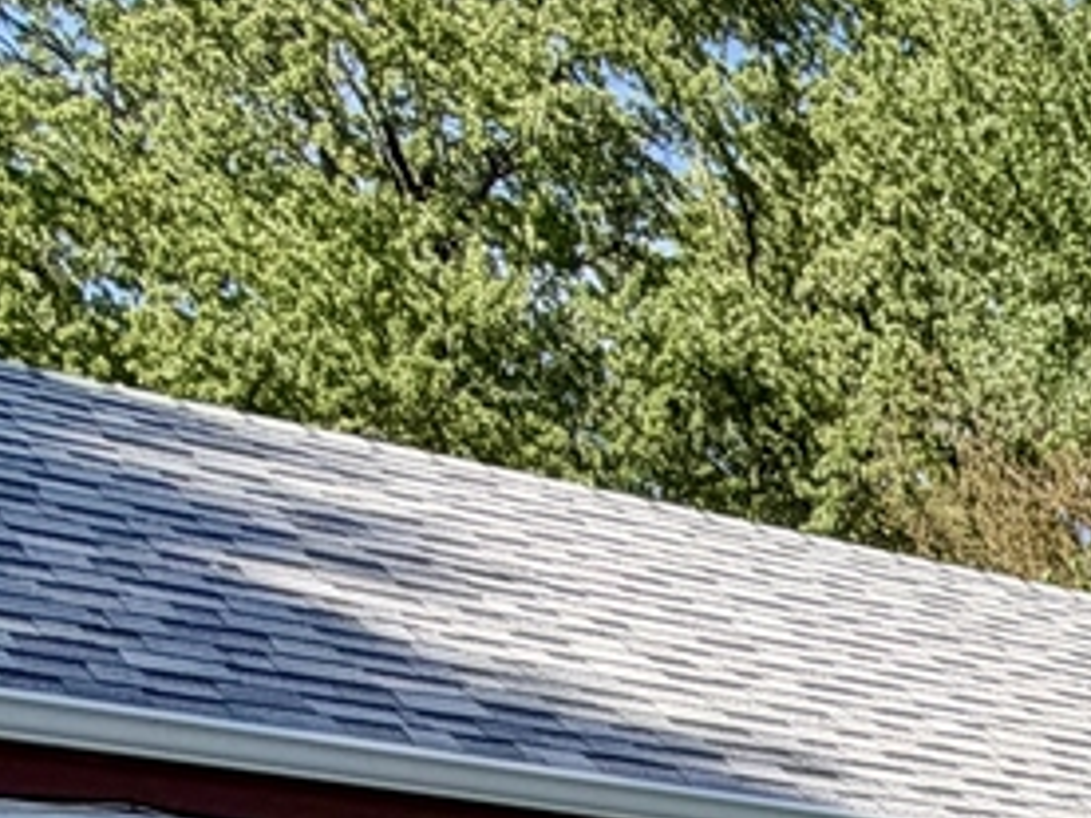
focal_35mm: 73
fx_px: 2301
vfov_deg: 15.4
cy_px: 1711
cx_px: 2040
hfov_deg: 19.1
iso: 32
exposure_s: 1/770
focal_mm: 2.22
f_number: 2.2
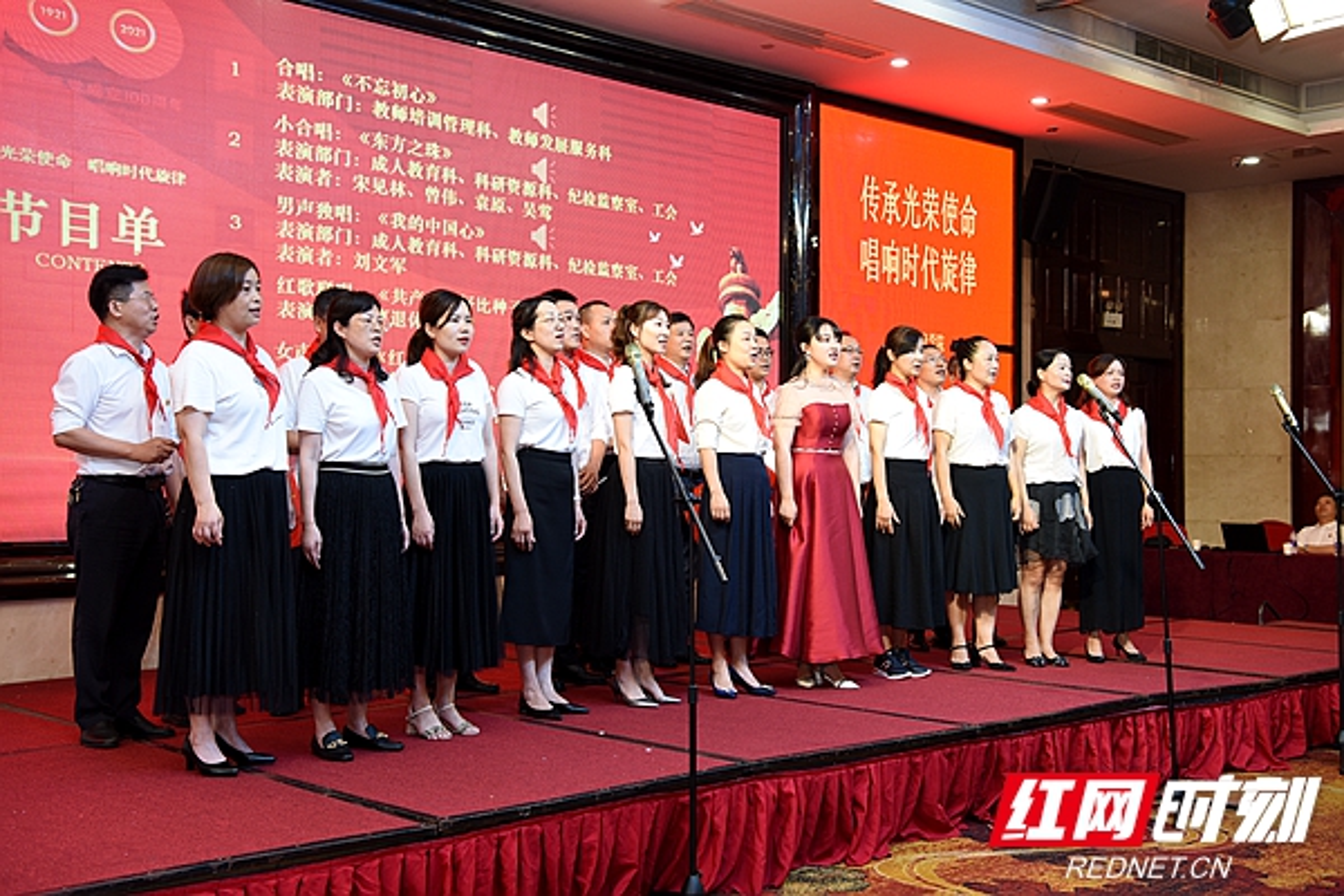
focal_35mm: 45
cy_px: 448
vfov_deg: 29.9
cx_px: 672
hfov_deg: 43.6
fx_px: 1680
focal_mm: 45
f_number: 5
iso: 400
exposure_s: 1/50
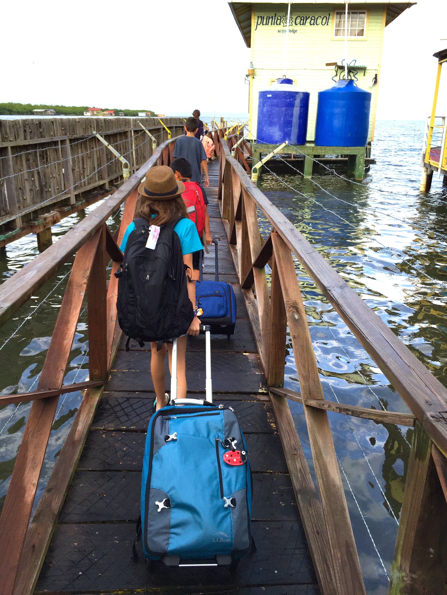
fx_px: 499
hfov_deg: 48.2
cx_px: 224
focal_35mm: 29
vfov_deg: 61.7
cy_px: 298
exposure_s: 1/488
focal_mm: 4.15
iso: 32
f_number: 2.2
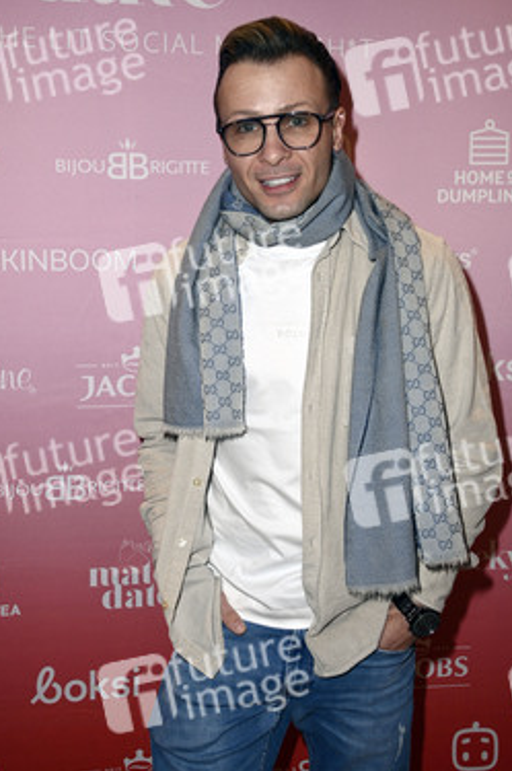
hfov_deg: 28.0
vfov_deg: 41.2
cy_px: 376
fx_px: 1027
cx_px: 263
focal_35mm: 48
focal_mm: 45
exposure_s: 1/200
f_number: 5.6
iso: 800
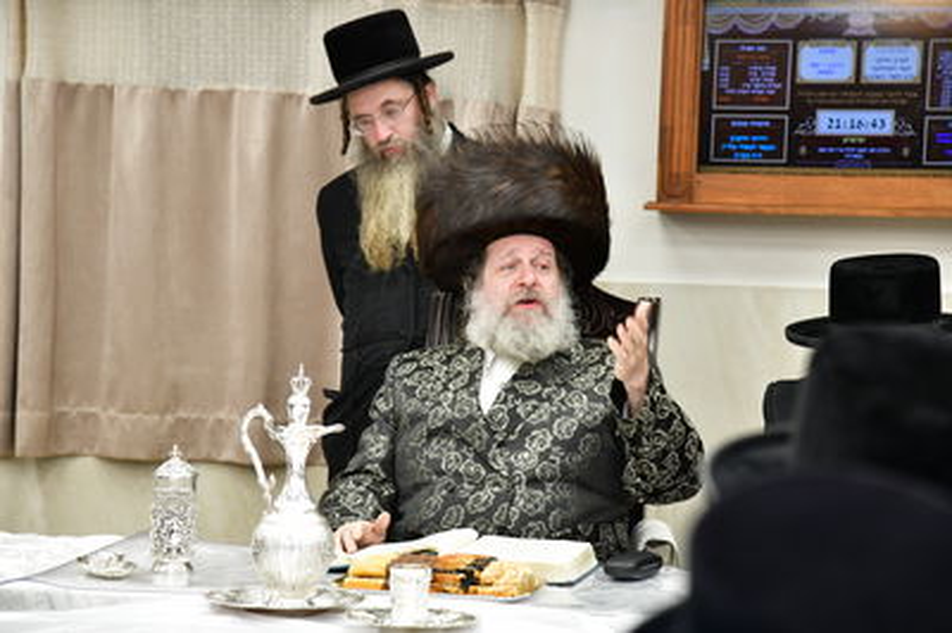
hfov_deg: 17.1
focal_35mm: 120
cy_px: 316
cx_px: 476
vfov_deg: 11.4
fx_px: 3171
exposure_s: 1/100
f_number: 5.6
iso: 1600
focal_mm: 120
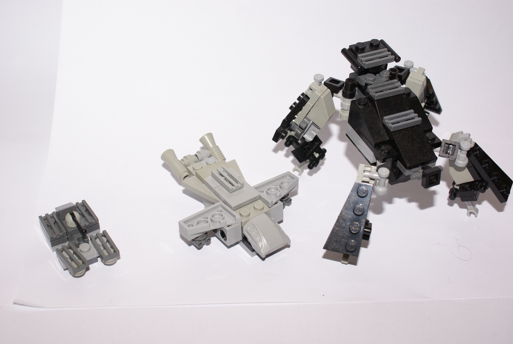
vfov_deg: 29.9
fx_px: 642
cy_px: 172
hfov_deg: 43.6
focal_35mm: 45
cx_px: 256
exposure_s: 1/60
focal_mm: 30
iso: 400
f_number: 5.6
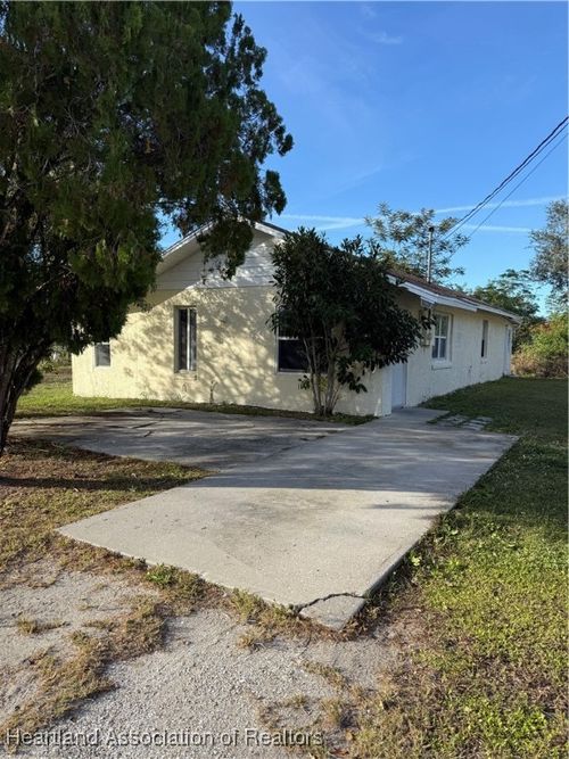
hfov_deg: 56.8
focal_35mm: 24
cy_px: 380
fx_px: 526
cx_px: 284
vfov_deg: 71.6
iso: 80
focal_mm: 6.76
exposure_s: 1/2299
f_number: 1.78
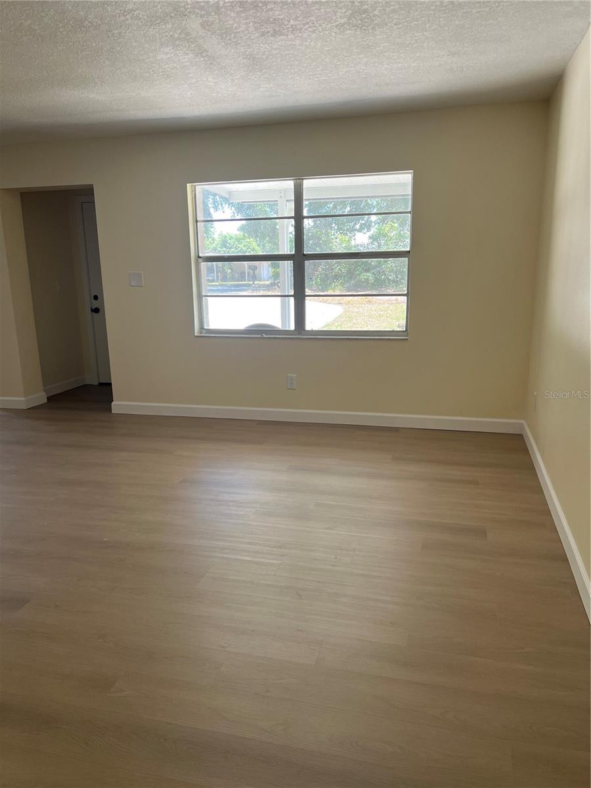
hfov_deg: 53.1
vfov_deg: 67.3
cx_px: 296
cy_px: 394
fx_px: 592
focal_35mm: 26
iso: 64
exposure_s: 1/133
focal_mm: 5.7
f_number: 1.5
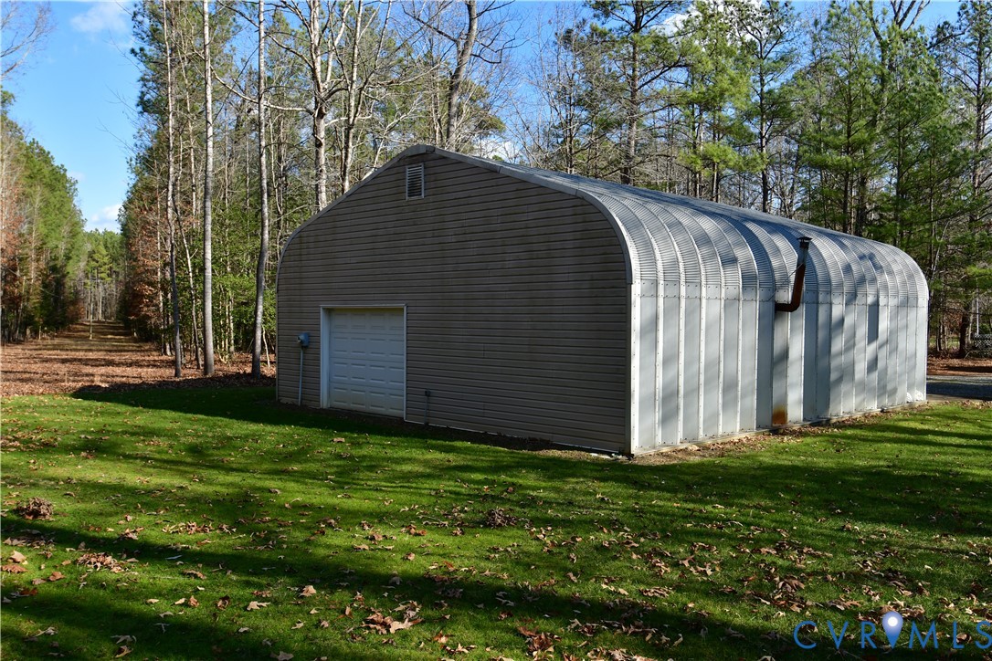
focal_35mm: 28
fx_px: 785
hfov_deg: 64.6
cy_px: 330
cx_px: 496
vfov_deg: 45.7
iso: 200
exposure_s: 1/400
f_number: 8
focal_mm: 19
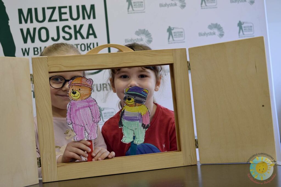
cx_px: 140
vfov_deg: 23.8
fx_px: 445
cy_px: 94
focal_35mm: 57
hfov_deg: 35.0
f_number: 5
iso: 400
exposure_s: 1/25
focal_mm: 38
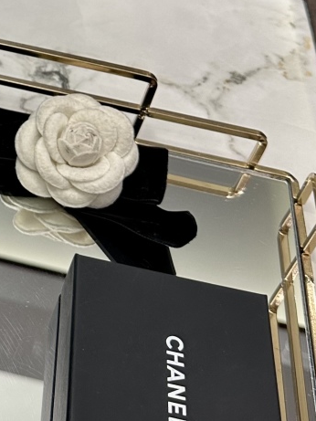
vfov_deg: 25.2
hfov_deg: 18.1
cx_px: -120
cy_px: 42
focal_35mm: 75
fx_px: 912
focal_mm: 6.86
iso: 125
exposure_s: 1/50
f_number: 1.78
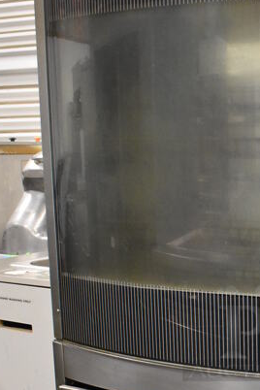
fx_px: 812
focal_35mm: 75
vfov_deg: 26.3
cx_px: 291
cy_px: 330
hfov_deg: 17.5
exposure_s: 1/125
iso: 5000
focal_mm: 22
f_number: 3.8
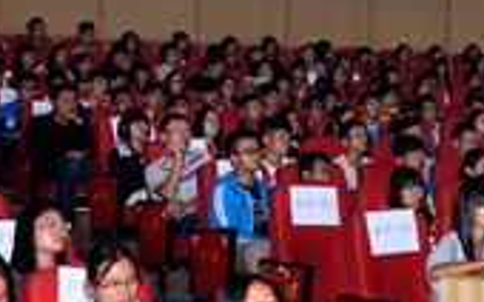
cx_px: 652
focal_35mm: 108
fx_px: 1424
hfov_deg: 17.9
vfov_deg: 12.1
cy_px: 78
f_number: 6.3
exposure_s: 1/50
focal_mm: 20
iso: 400
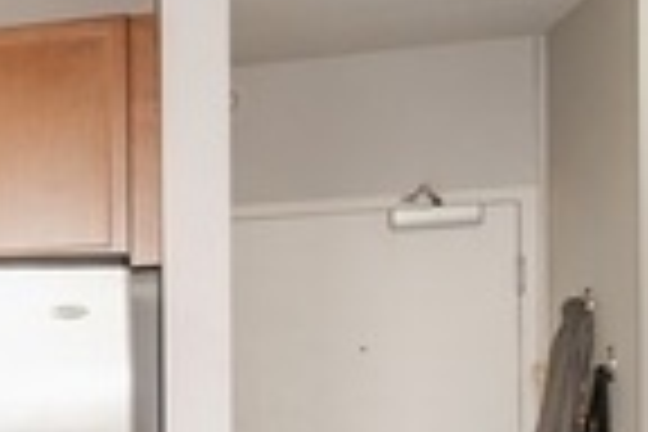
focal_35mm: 89
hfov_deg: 17.1
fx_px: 1602
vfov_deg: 15.0
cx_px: -630
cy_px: 459
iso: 200
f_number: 7.1
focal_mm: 20
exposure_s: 1/8
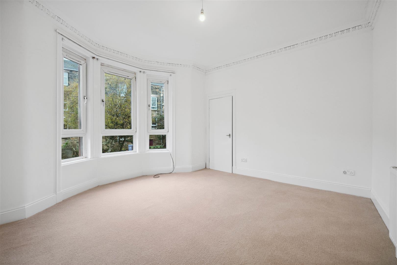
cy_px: 132
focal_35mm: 14
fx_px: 154
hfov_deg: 104.3
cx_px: 198
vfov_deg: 81.2
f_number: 4
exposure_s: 1/50
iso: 200
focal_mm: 14
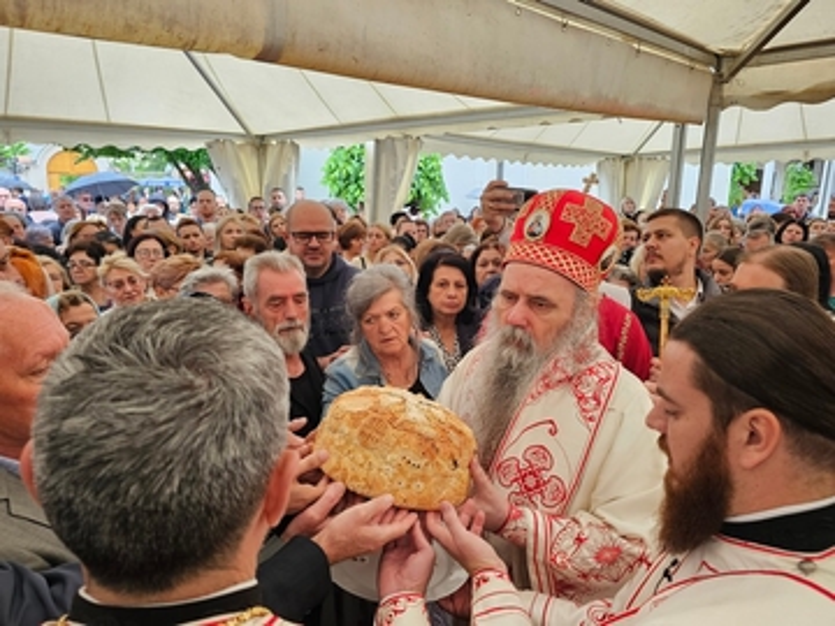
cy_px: 313
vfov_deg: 58.9
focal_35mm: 23
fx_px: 555
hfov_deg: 73.9
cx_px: 418
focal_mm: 6.3
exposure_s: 1/120
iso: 100
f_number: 1.7
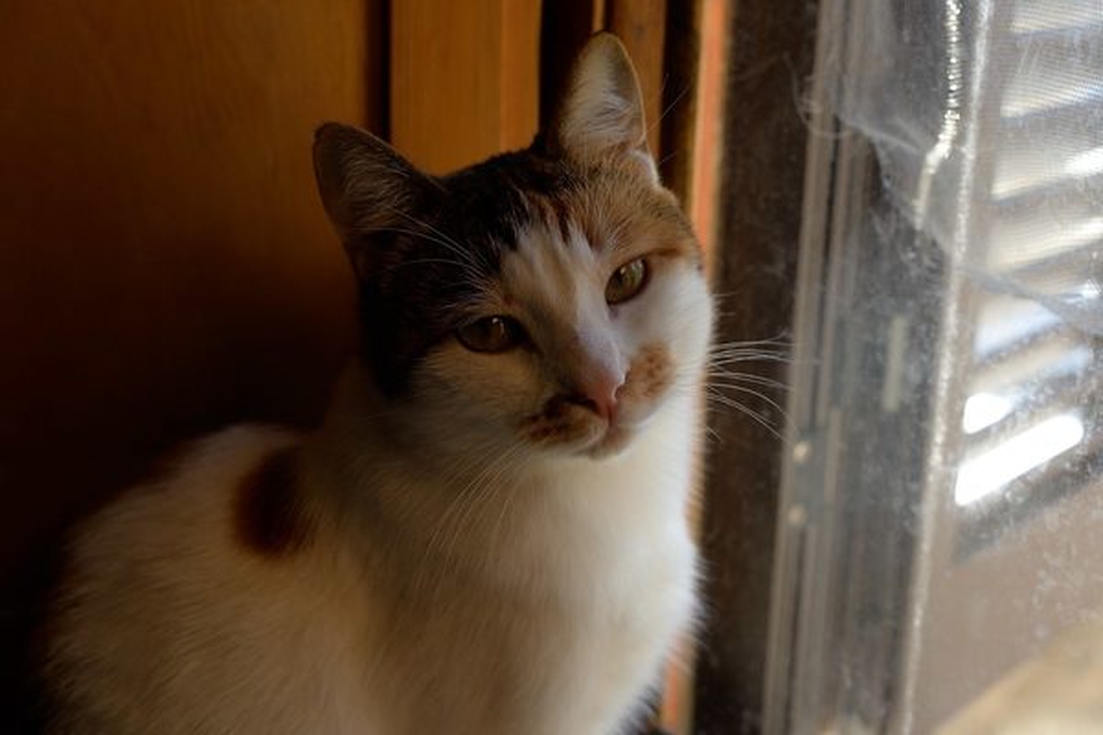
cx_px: 552
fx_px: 1532
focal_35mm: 50
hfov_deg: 39.6
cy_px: 368
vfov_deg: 27.0
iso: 500
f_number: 6.3
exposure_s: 1/160
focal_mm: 50
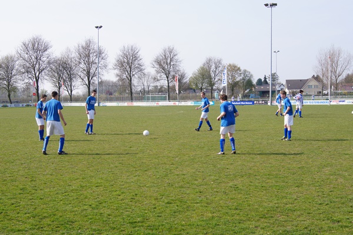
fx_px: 514
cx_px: 176
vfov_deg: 25.7
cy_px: 118
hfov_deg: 37.9
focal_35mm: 52
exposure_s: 1/100
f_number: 13
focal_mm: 35
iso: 100
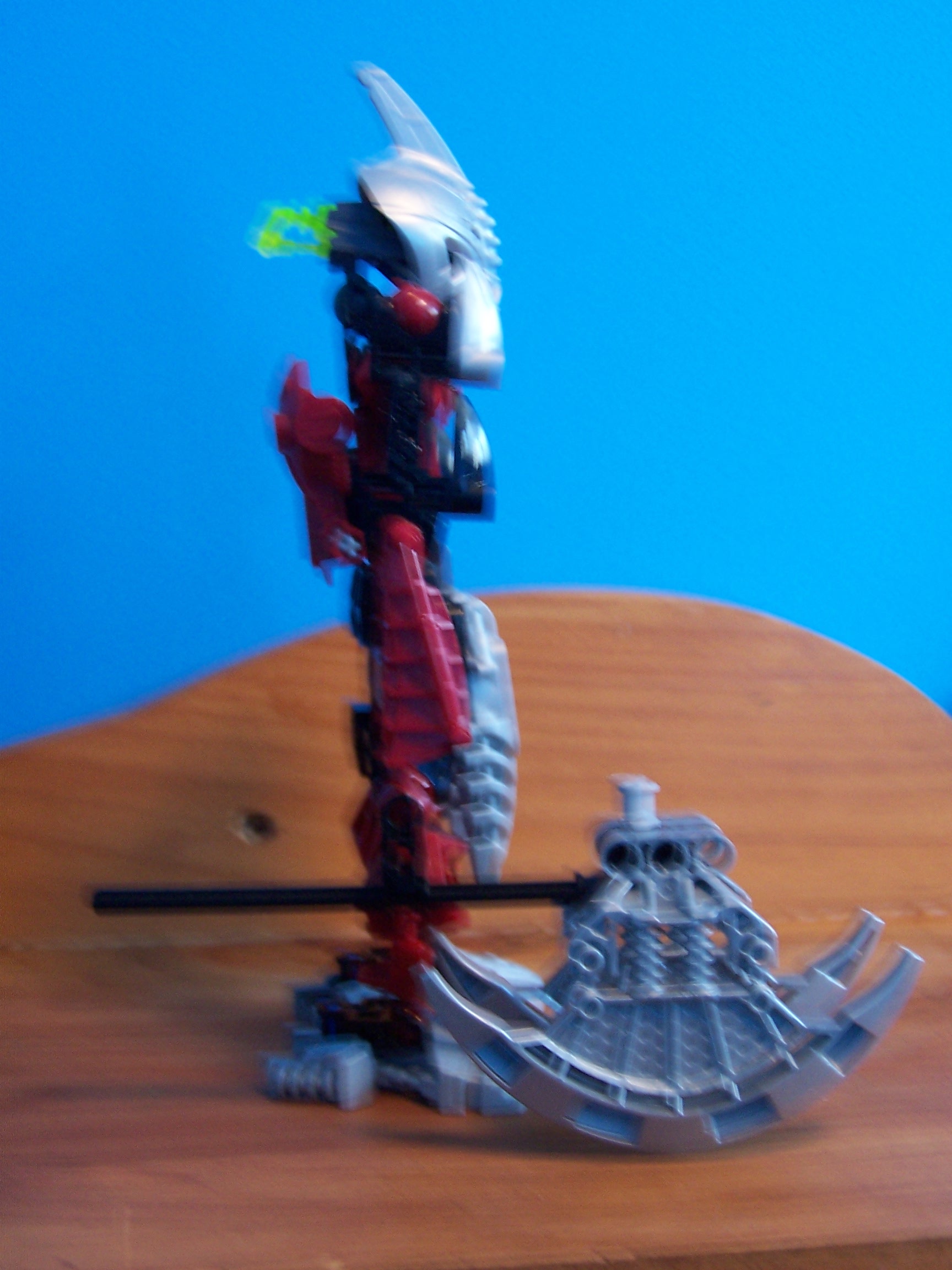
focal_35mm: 51
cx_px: 476
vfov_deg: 37.5
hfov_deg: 28.6
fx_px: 1870
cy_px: 635
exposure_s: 1/8
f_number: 3.2
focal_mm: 8.5
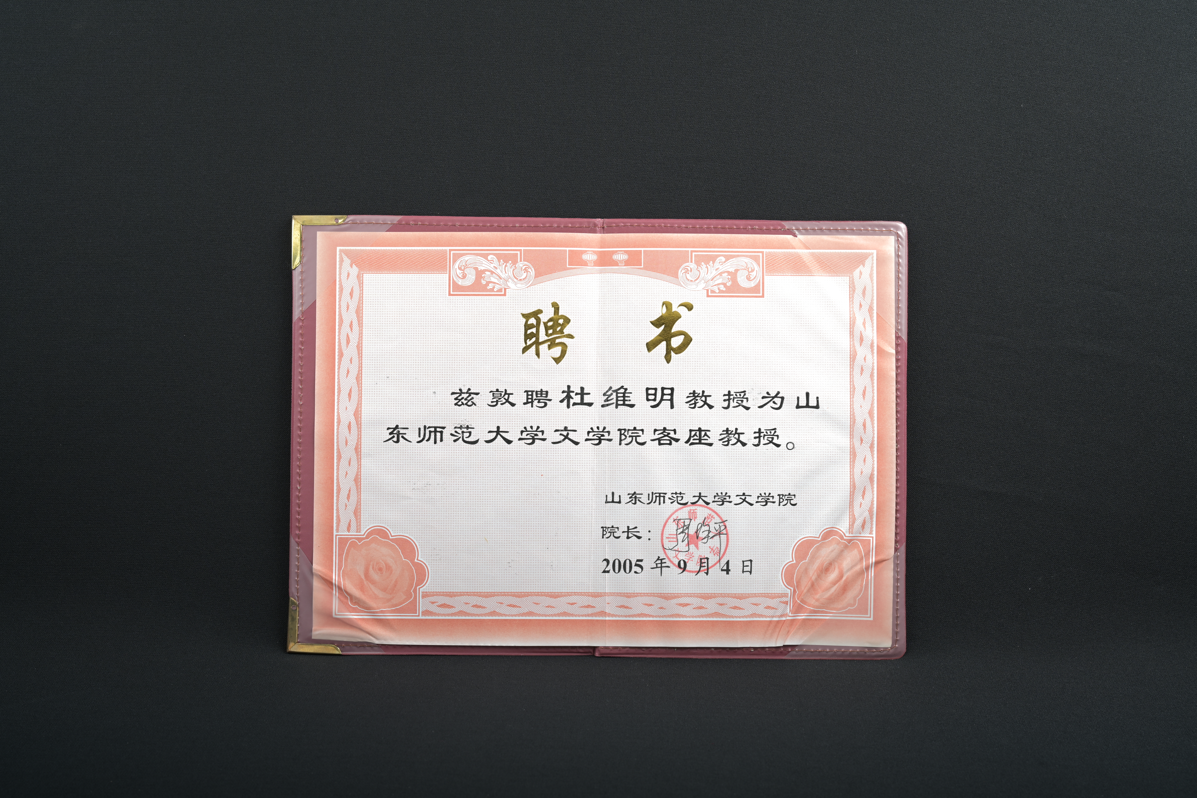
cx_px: 598
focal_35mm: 50
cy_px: 399
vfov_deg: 27.0
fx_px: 1662
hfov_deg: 39.6
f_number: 10
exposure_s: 1/200
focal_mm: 50
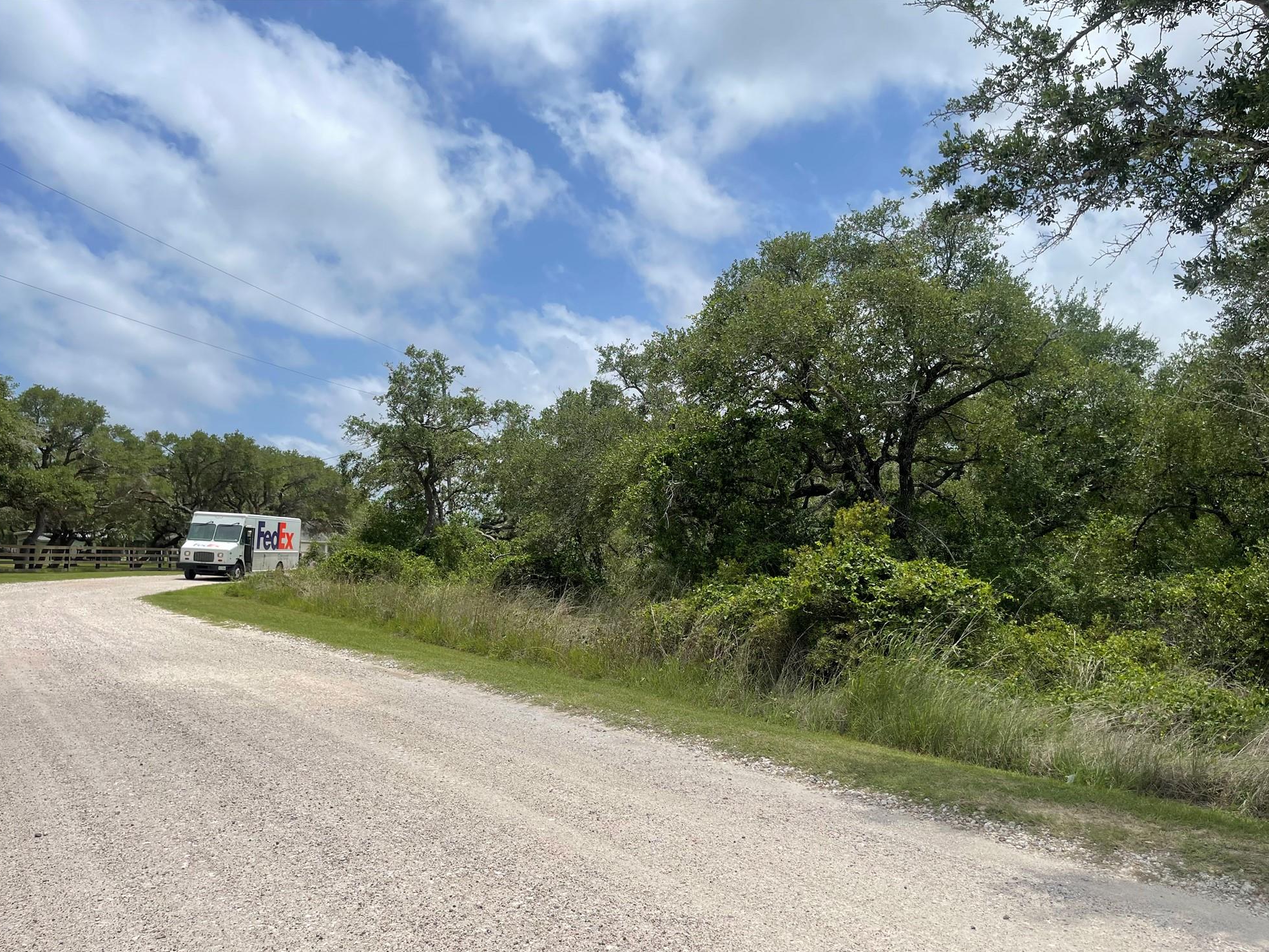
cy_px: 494
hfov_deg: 67.3
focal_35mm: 26
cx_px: 641
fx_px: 953
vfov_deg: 53.1
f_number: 1.6
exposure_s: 1/6250
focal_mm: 5.1
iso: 32
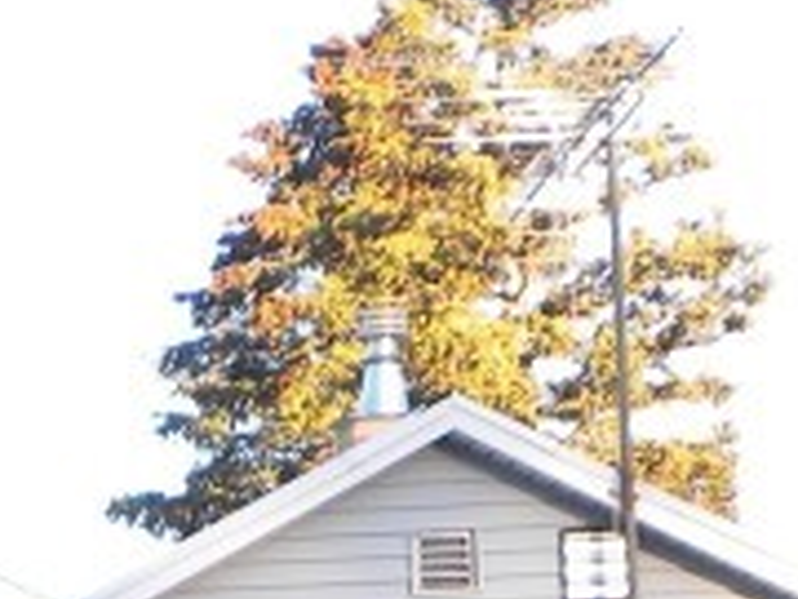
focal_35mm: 211
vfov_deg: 6.7
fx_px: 4864
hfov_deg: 9.3
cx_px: 58
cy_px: 1446
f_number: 3.5
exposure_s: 1/87.3
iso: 64
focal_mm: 6.6
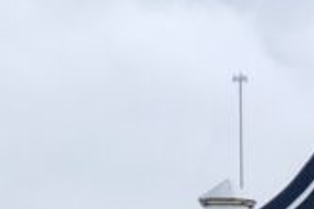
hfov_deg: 5.5
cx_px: 577
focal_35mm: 368
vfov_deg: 3.7
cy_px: 555
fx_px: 3210
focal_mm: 6.6
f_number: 2.8
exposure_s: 1/337
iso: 20
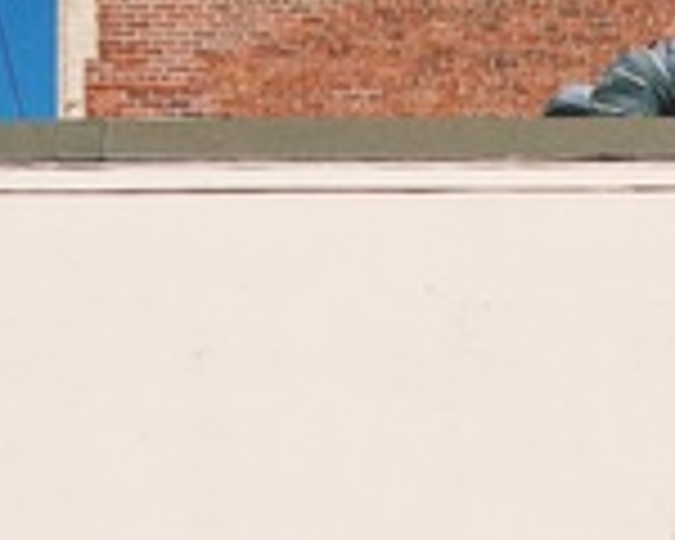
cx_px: 1066
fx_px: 2717
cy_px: 1197
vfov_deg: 10.2
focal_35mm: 136
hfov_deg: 13.2
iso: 32
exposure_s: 1/3425
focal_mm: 4.15
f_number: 2.2
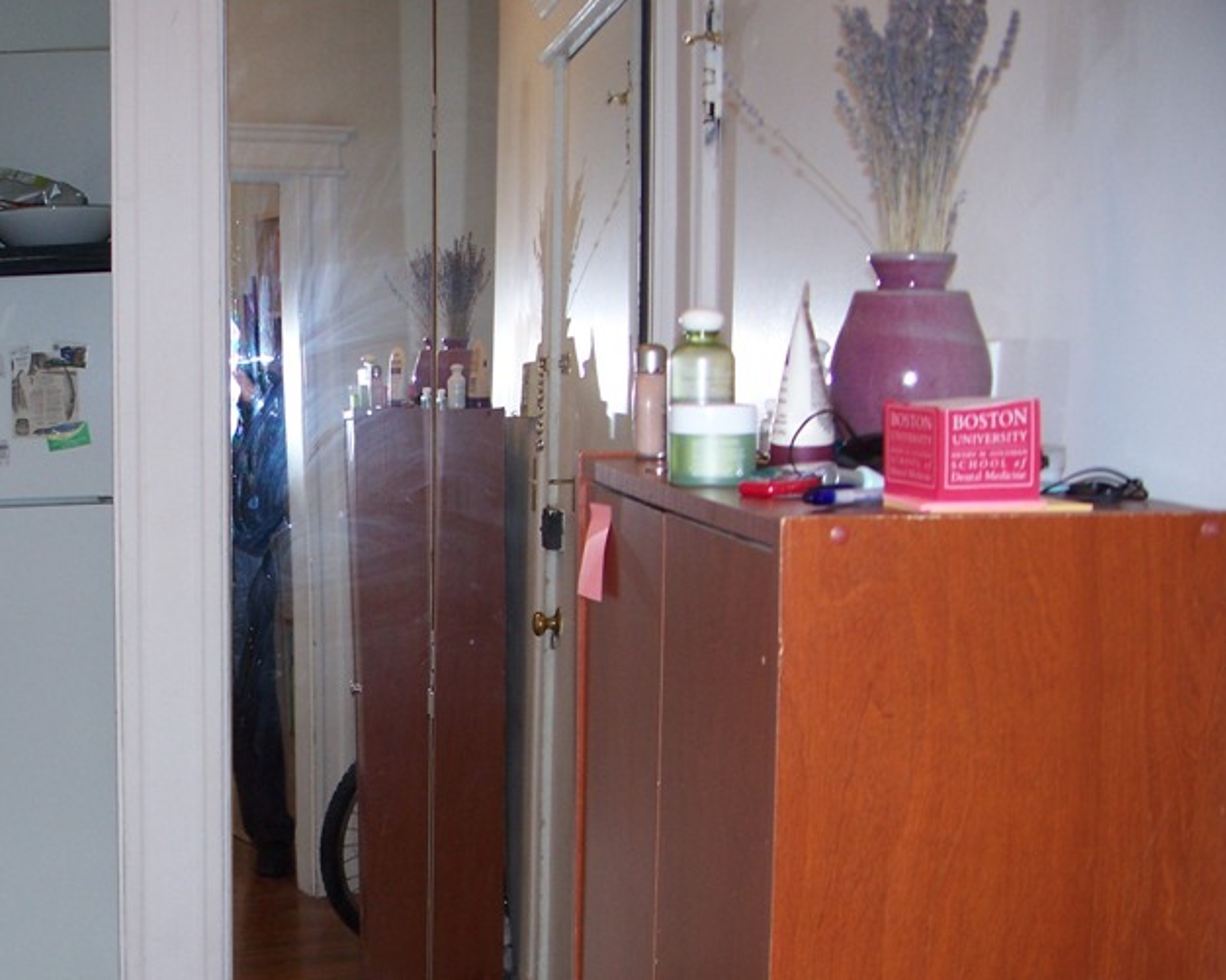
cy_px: 730
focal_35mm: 59
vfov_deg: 25.5
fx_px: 2140
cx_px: 231
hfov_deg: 31.1
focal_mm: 7.8
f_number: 2.8
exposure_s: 1/60
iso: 125
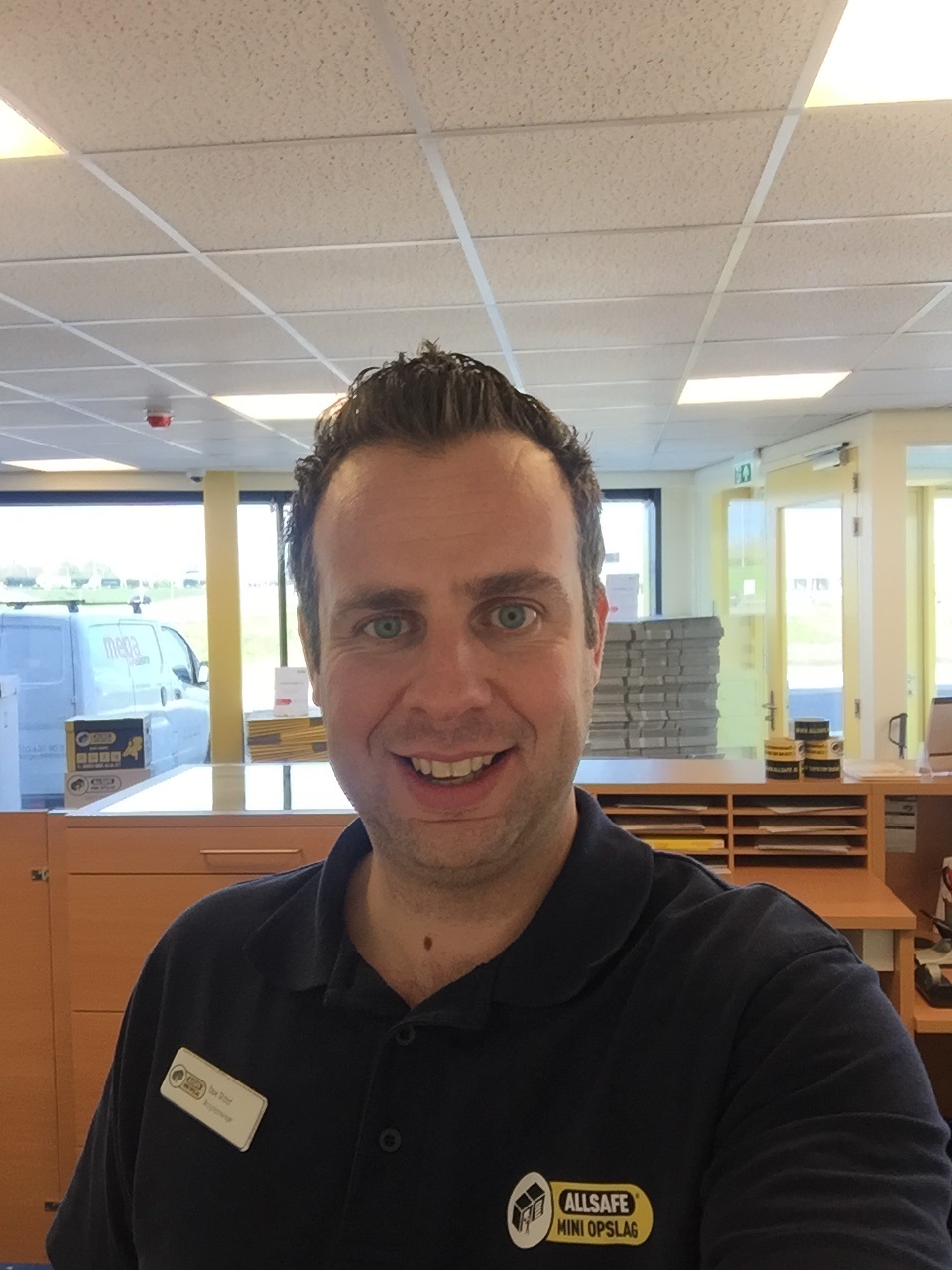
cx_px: 476
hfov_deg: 45.4
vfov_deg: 58.4
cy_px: 635
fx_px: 1137
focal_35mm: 31
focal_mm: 2.65
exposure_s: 1/33
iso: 40
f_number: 2.2
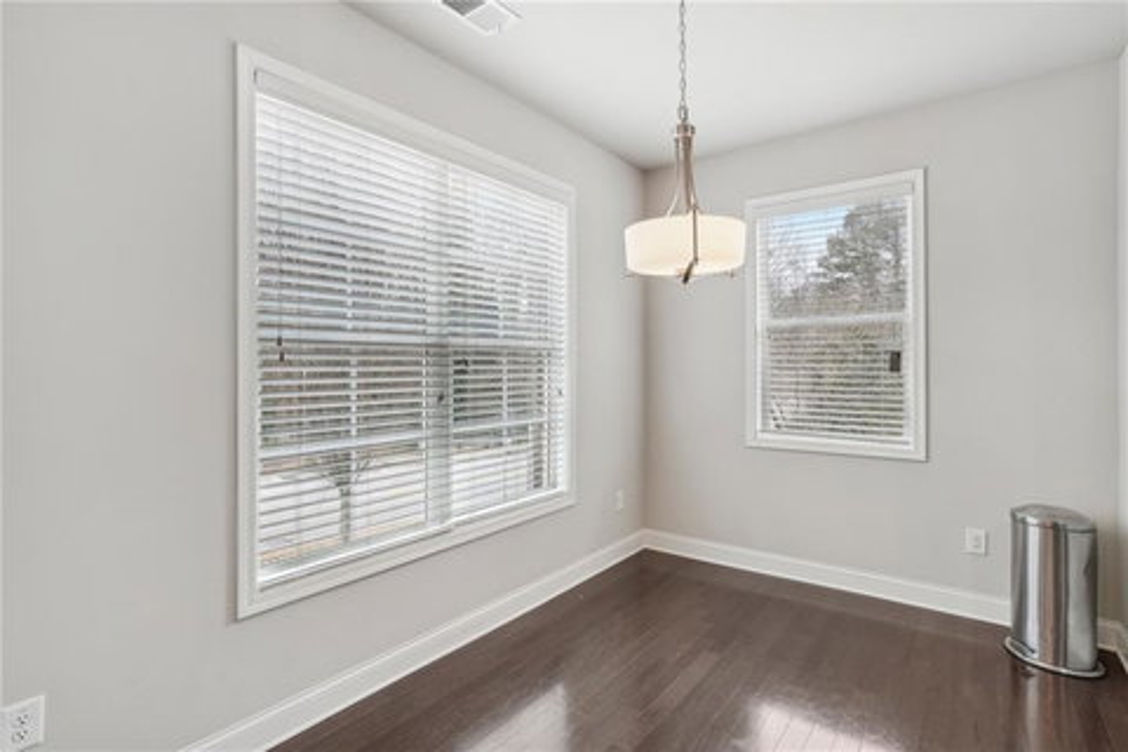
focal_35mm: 16
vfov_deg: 73.7
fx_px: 501
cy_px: 376
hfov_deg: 96.7
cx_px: 564
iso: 200
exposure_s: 1/30
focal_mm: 16
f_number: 8
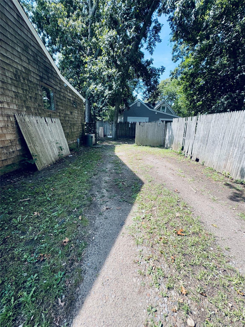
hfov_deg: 85.7
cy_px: 164
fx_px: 132
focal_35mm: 14
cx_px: 122
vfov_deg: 102.1
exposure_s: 1/423
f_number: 2.2
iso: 40
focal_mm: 2.22
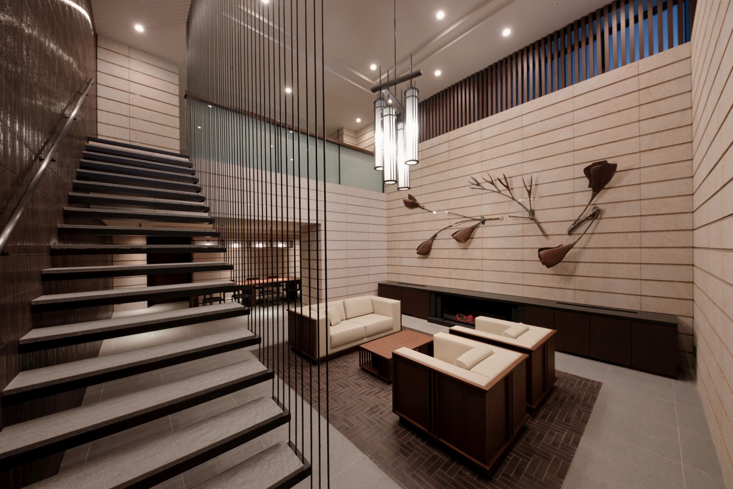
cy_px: 244
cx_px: 366
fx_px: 244
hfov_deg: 112.6
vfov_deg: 90.0
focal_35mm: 12
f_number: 6.3
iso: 1600
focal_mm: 12
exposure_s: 1/30
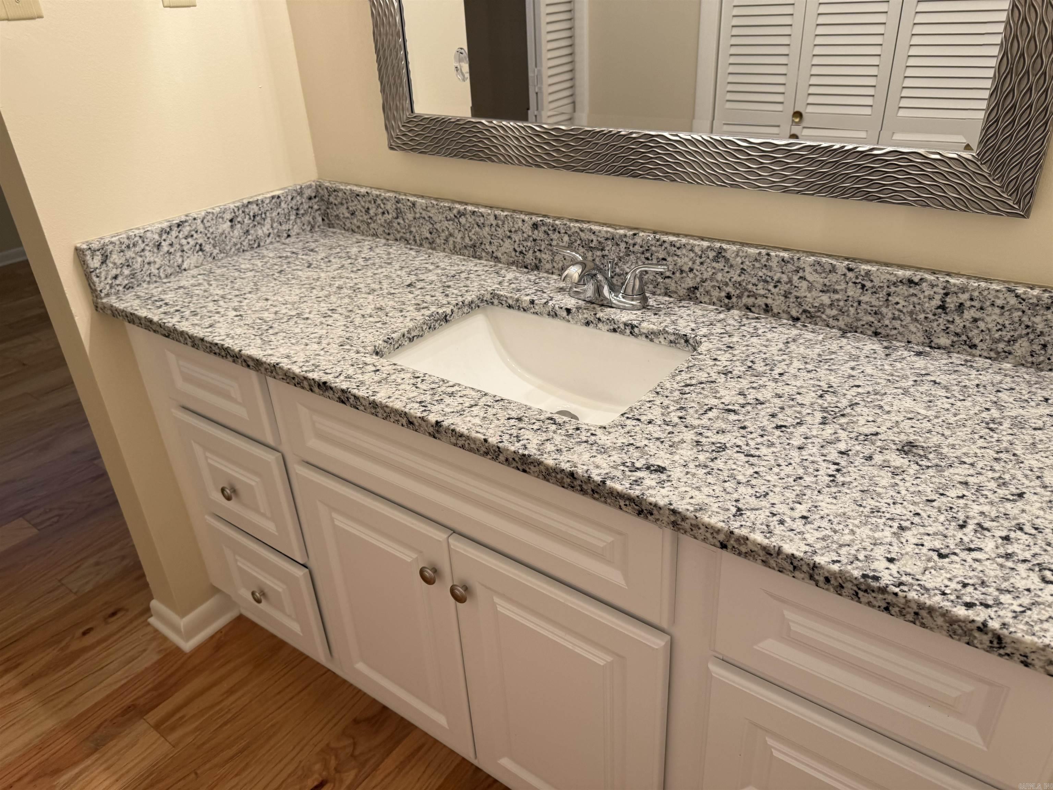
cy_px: 395
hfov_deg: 71.6
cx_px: 526
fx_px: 730
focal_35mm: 24
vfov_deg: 56.8
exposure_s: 1/120
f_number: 1.78
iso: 80
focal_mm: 6.76
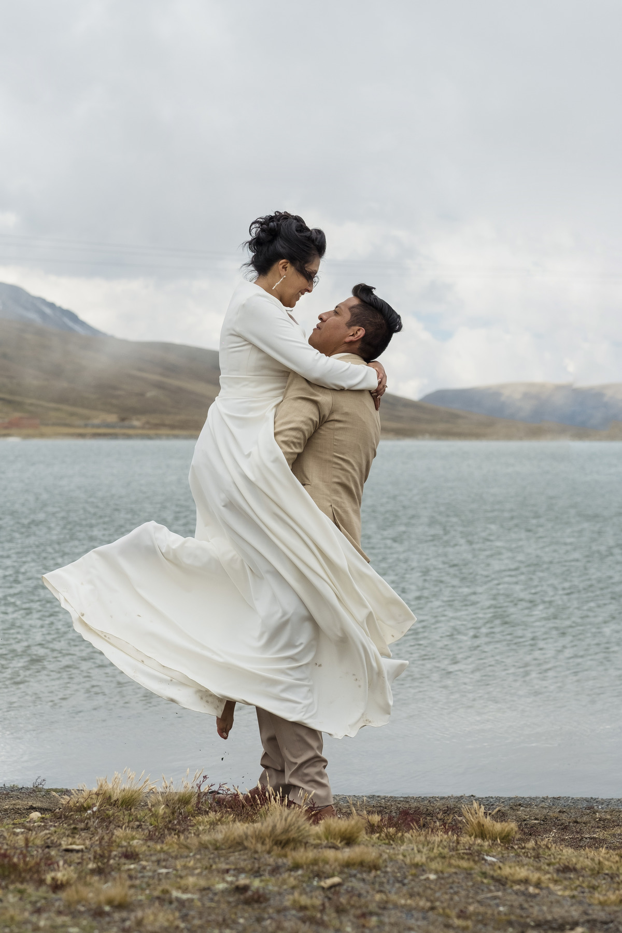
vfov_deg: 24.2
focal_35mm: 84
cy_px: 466
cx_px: 311
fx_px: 2177
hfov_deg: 16.3
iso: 250
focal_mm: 56
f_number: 4.5
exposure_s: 1/2000
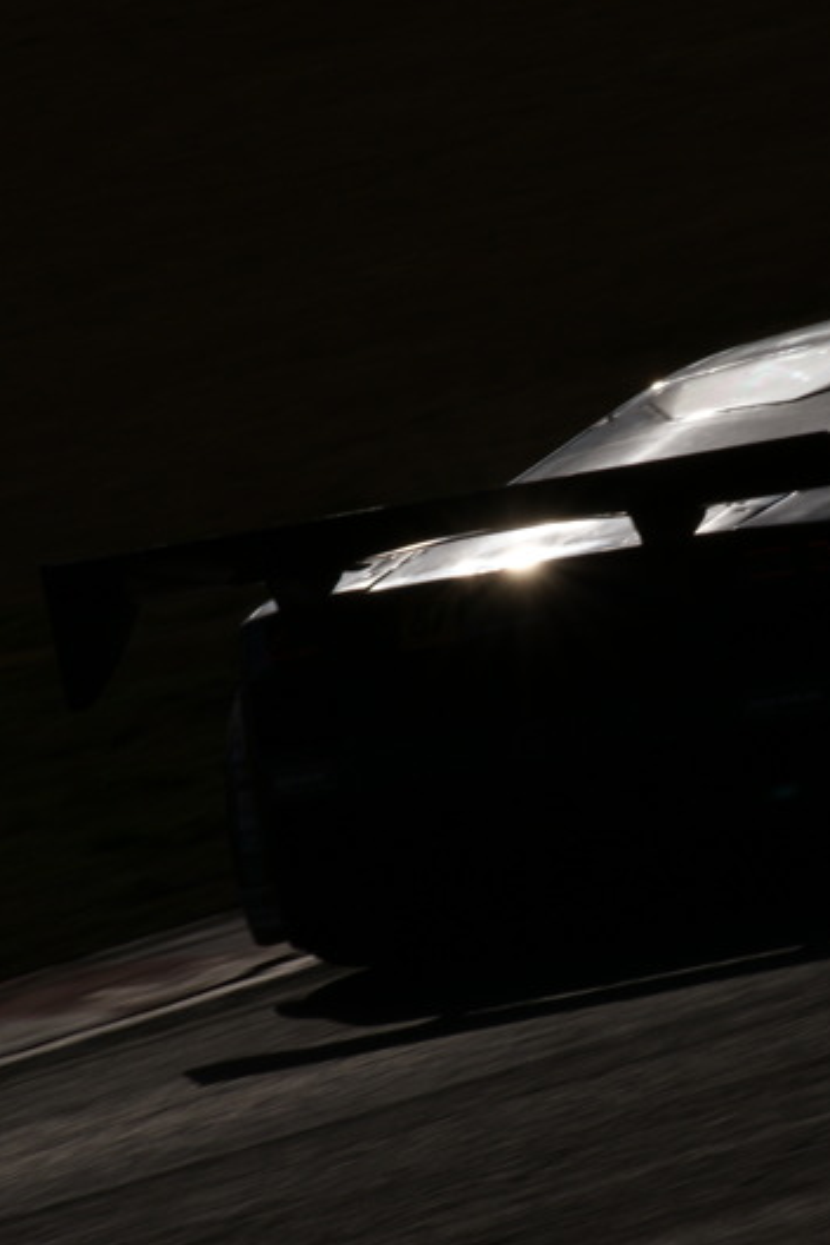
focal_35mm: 873
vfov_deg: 2.4
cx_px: 752
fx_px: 30189
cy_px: 506
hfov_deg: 1.6
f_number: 29
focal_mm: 300
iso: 100
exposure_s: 1/500
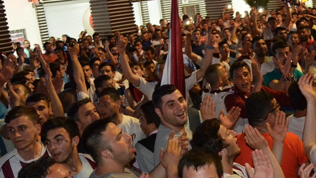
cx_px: 258
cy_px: 89
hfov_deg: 38.8
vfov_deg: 23.5
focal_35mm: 51
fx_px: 428
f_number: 3.5
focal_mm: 18
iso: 3200
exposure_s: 1/60
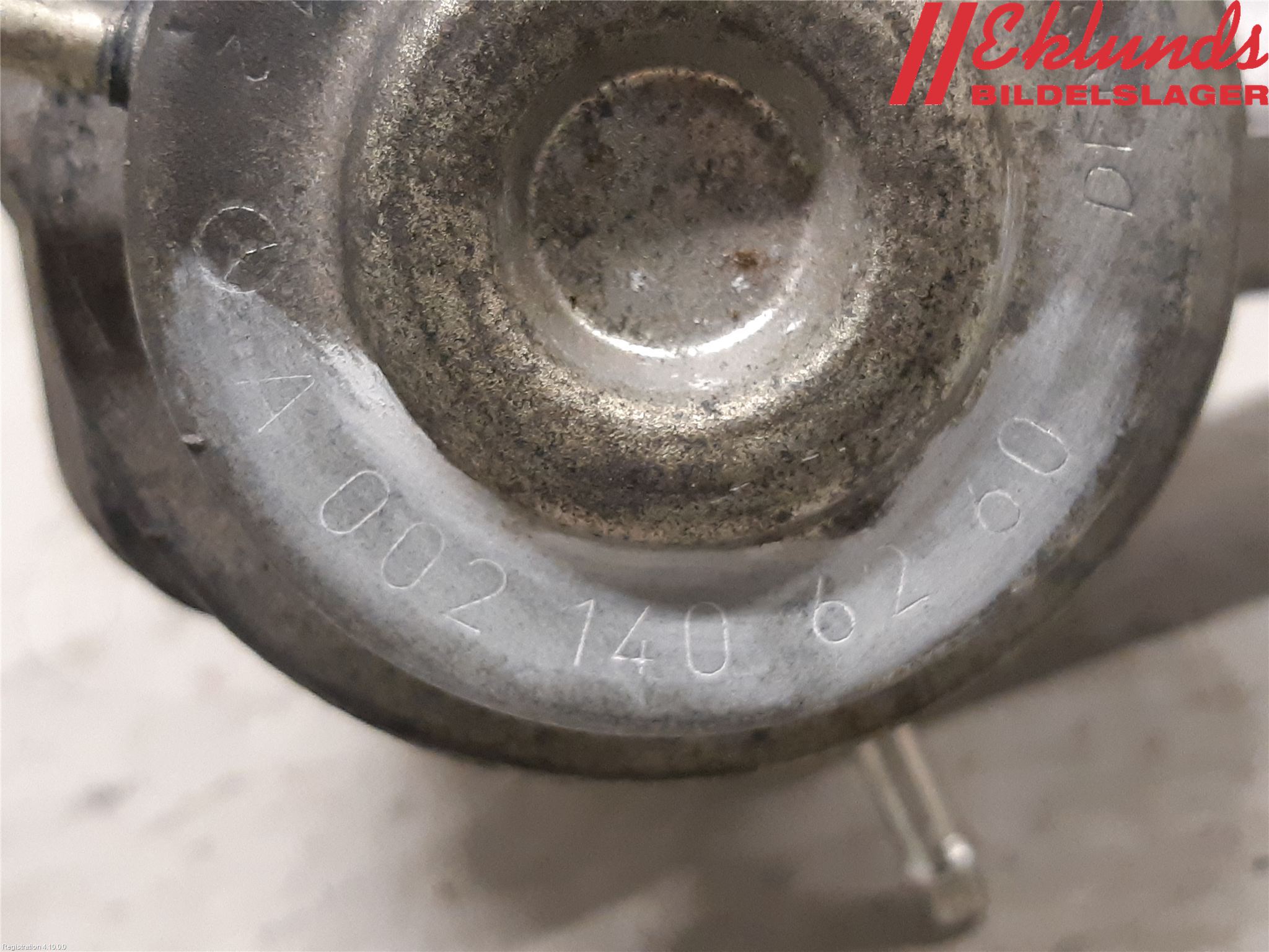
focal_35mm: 26
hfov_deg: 67.3
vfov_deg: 53.1
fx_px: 953
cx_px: 634
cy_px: 476
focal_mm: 3.93
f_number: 1.7
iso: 250
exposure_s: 1/33
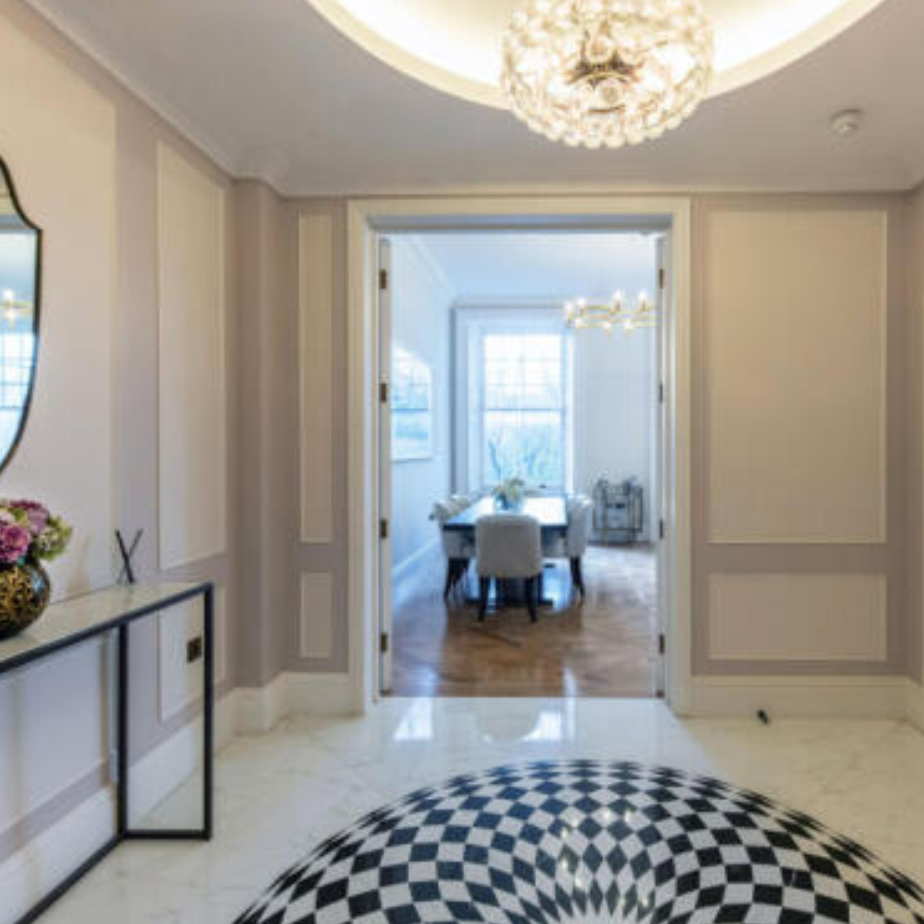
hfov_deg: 80.5
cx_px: 507
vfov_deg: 80.7
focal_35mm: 18
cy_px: 455
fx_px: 544
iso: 400
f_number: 8
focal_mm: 12
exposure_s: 1/8
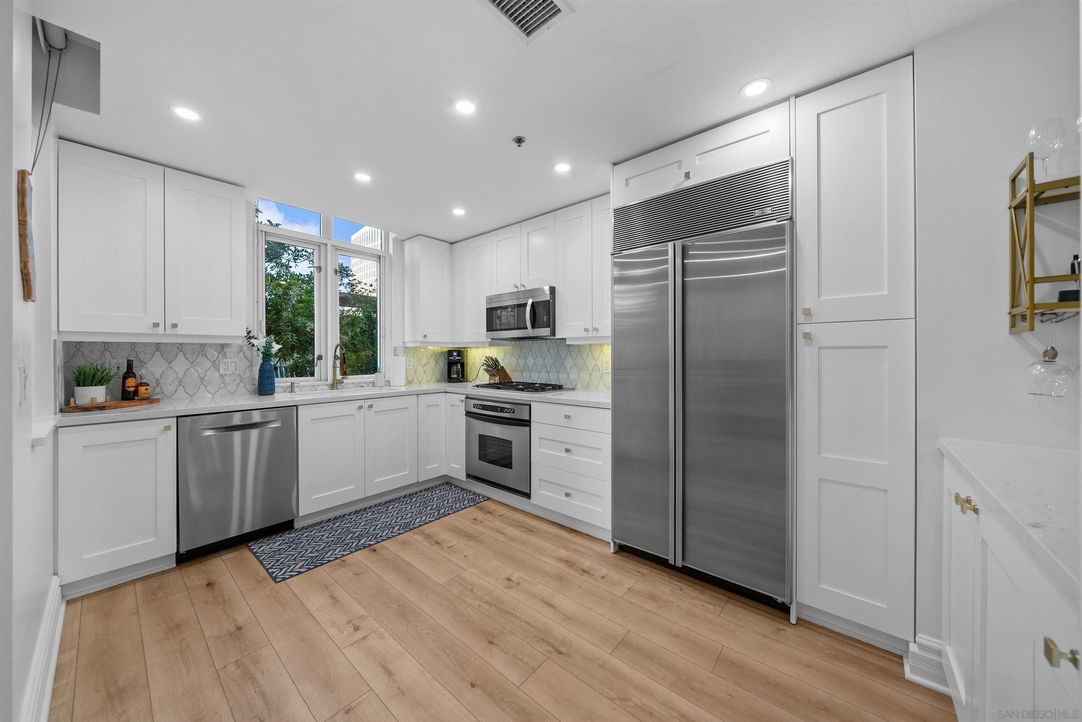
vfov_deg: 90.1
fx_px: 361
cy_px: 361
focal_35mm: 12
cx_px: 541
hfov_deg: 112.6
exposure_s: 1/1.25
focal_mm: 12
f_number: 6.3
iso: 125
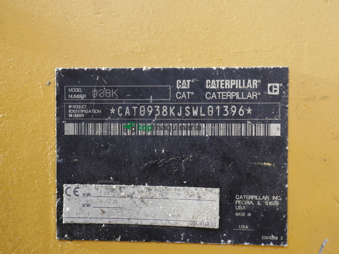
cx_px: 170
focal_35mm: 36
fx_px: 353
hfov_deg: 51.3
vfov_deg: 39.7
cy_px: 127
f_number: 9
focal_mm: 18
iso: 500
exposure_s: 1/60
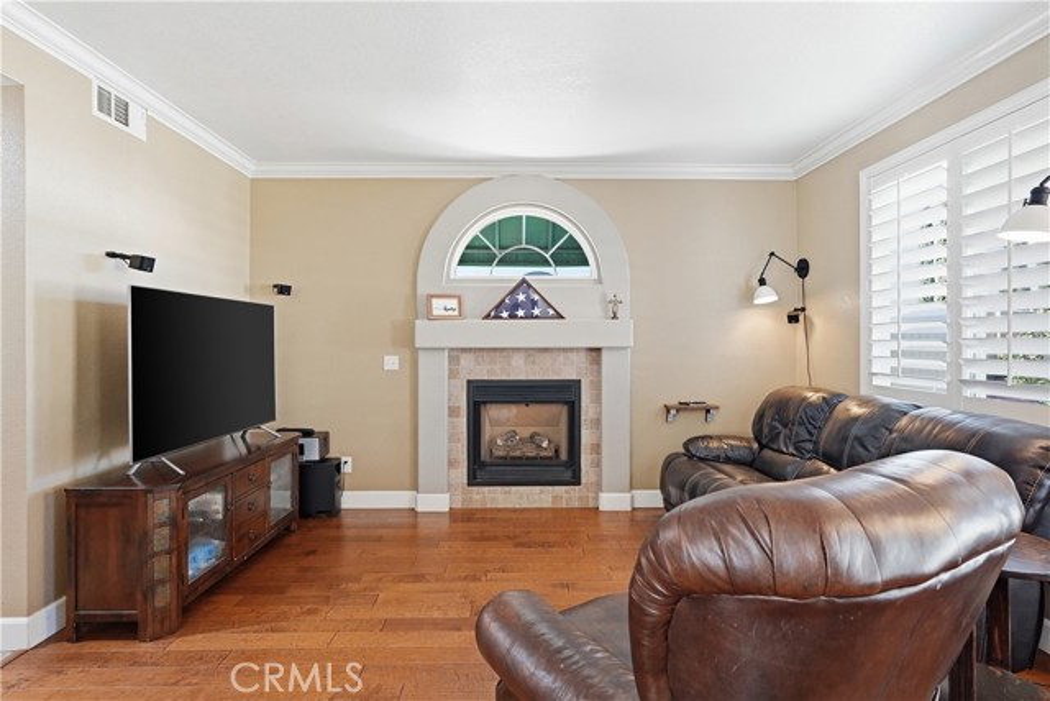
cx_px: 525
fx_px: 540
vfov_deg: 66.0
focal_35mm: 18
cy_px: 350
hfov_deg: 88.4
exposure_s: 1/15
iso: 1600
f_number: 4
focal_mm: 18.5
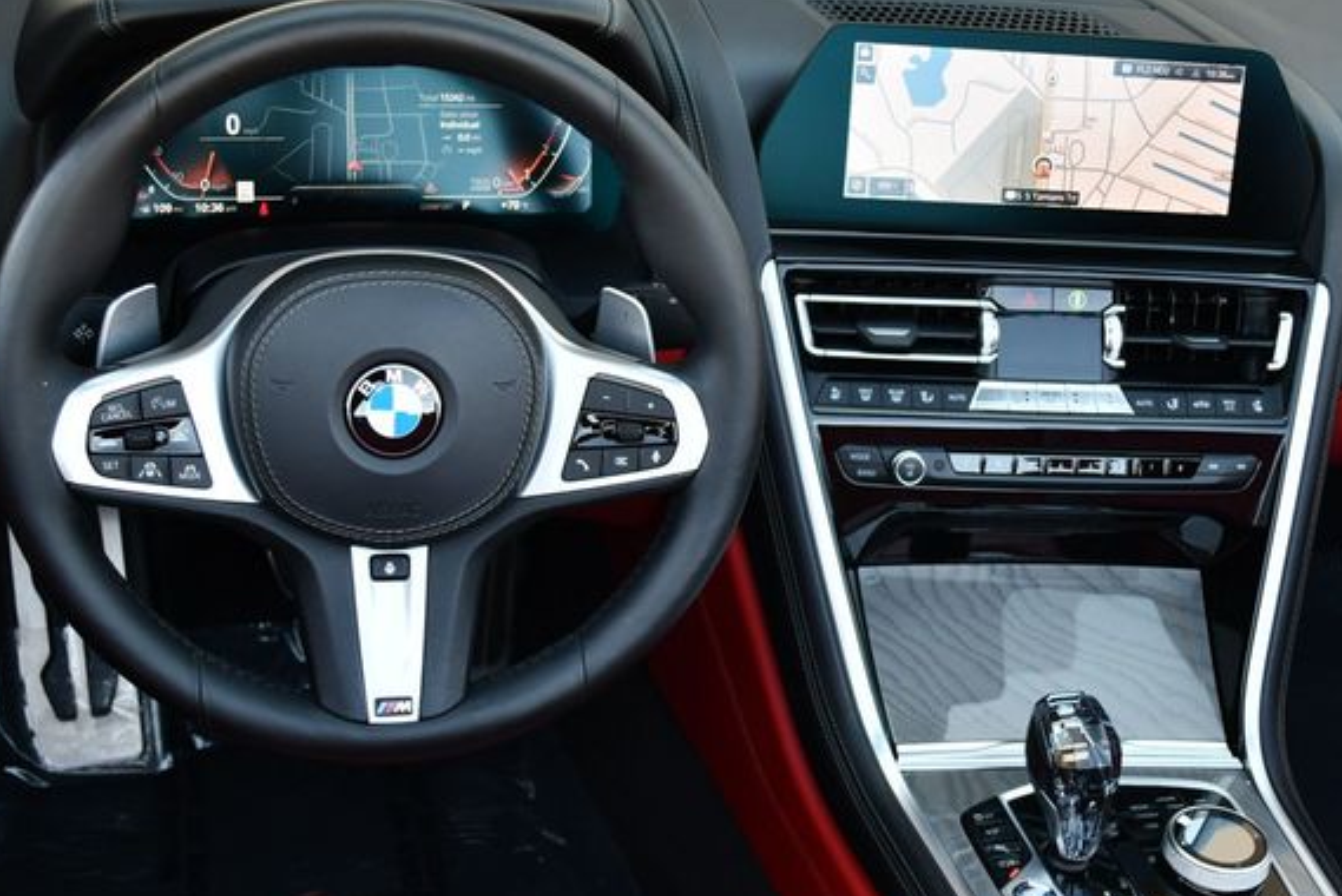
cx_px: 724
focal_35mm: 45
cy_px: 453
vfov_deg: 29.9
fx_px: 1678
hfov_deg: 43.6
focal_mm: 20
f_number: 3.8
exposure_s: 1/250
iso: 450
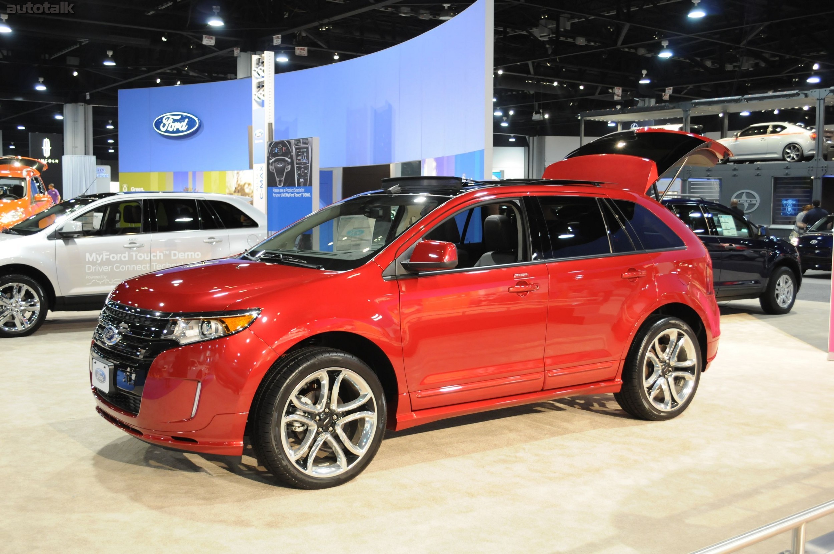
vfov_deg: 34.1
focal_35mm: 39
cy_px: 277
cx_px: 417
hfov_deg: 49.6
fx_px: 902
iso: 800
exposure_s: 1/25
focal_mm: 26
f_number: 4.2
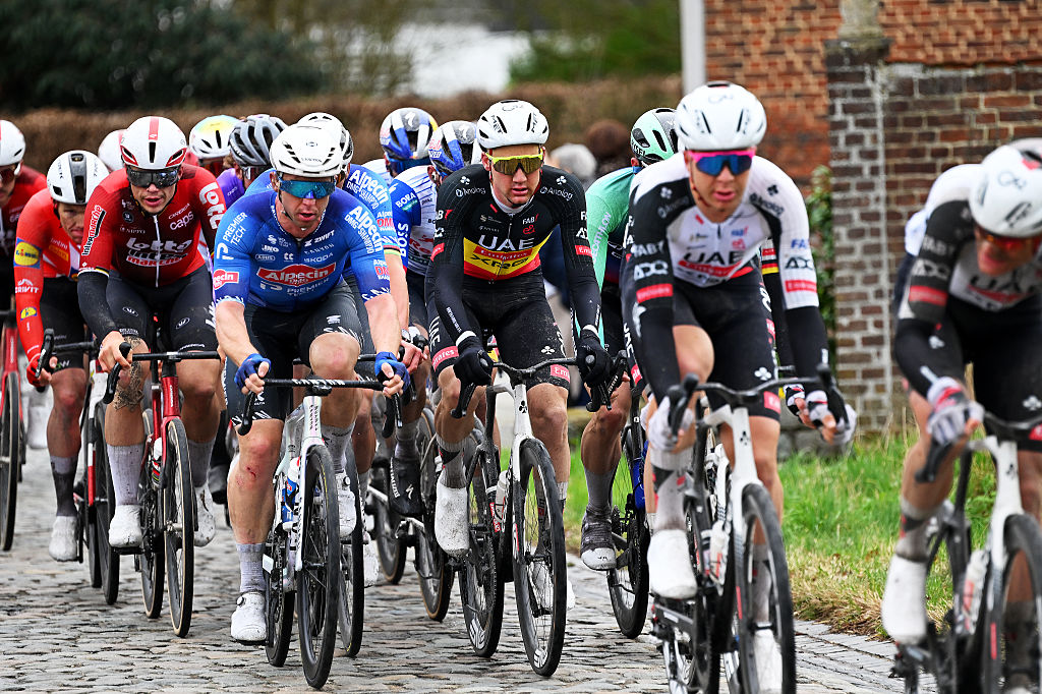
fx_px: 7581
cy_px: 347
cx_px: 521
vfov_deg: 5.2
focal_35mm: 262
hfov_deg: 7.9
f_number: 3.2
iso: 500
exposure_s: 1/1600
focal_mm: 175
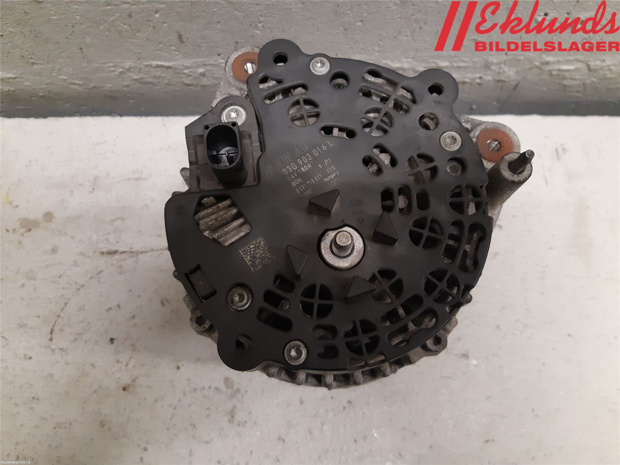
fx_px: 466
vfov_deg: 53.1
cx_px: 310
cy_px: 232
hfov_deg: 67.3
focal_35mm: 26
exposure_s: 1/50
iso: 320
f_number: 1.7
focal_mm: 3.93
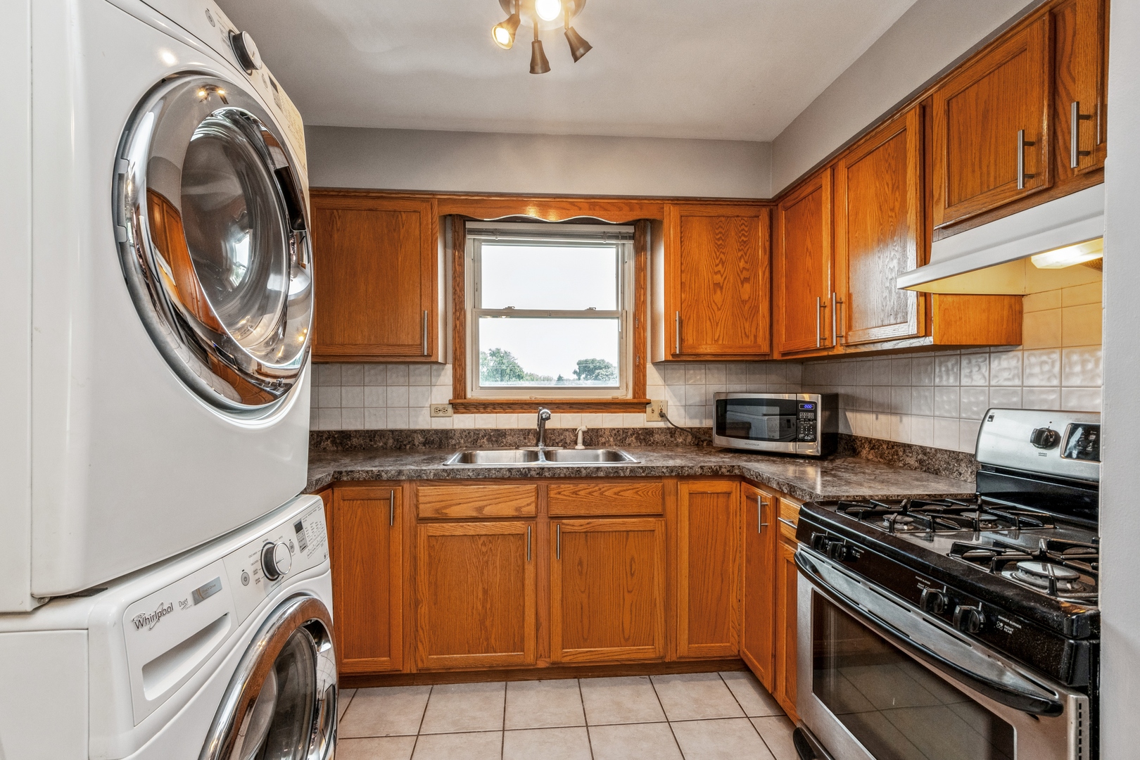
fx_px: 475
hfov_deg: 100.4
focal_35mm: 15
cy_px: 380
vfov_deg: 77.3
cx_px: 570
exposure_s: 1/25
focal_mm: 10
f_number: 9
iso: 400
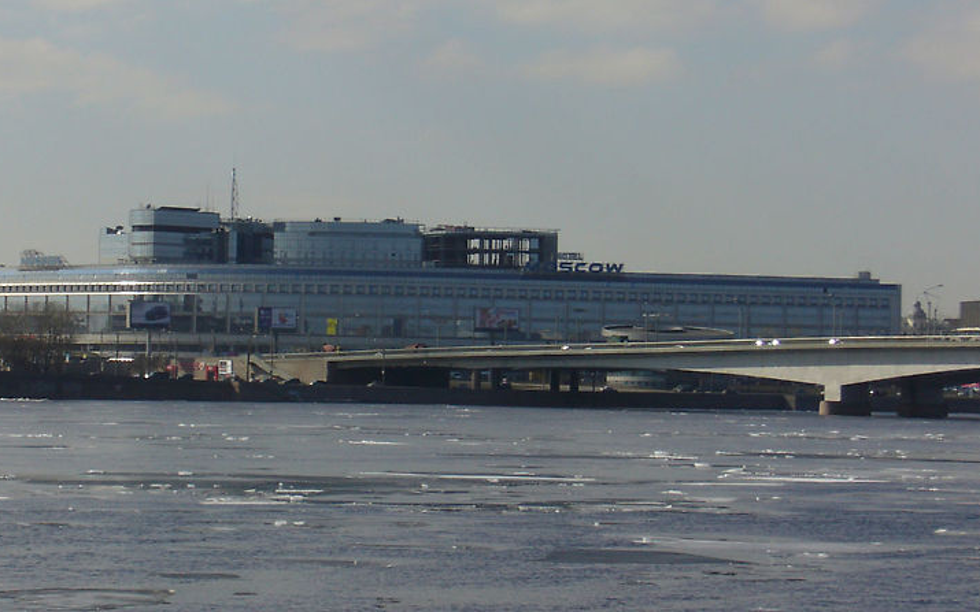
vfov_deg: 9.4
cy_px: 187
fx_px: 3739
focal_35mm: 140
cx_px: 389
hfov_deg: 14.9
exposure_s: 1/200
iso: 80
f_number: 10
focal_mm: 17.4
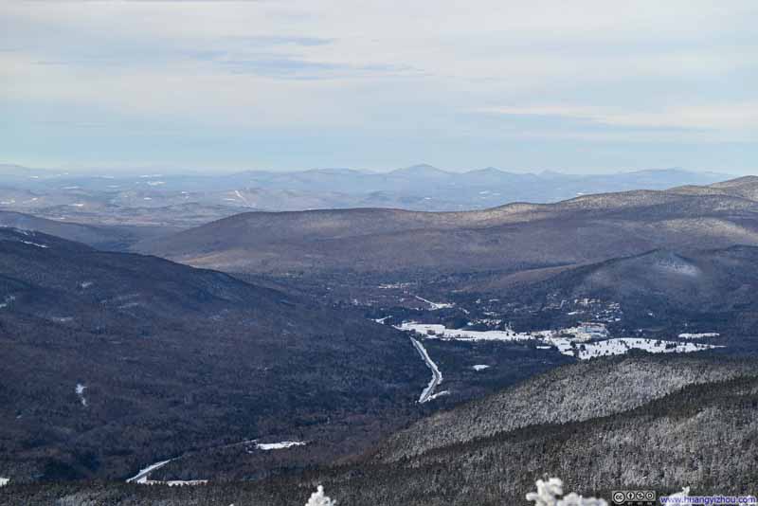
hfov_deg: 24.2
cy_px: 253
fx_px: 1769
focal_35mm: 84
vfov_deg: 16.3
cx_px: 379
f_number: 5.6
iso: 100
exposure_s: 1/500
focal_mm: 84
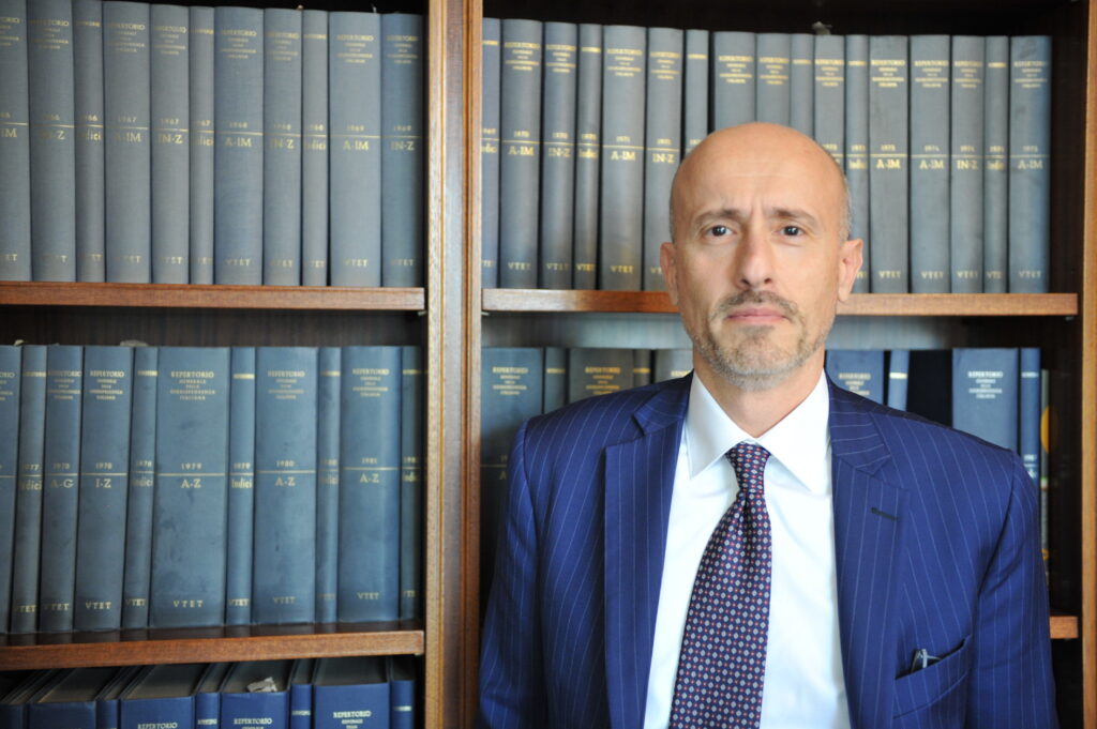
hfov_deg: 41.1
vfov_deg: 28.0
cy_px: 364
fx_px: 1461
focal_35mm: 48
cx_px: 548
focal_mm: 48
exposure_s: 1/30
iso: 2200
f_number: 2.8
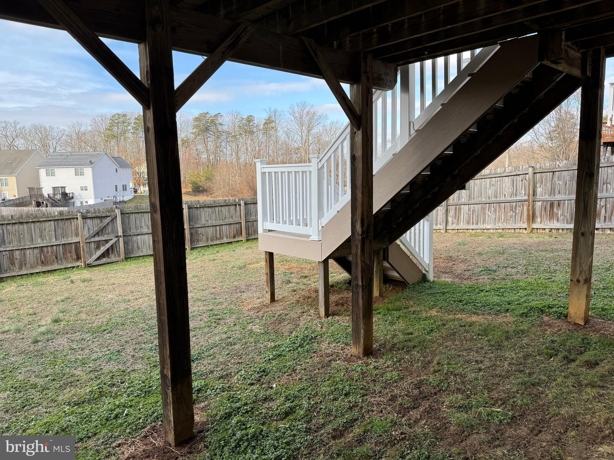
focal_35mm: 24
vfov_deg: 56.8
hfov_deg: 71.6
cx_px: 307
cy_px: 230
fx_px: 426
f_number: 1.78
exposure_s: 1/1059
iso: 80
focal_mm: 6.76
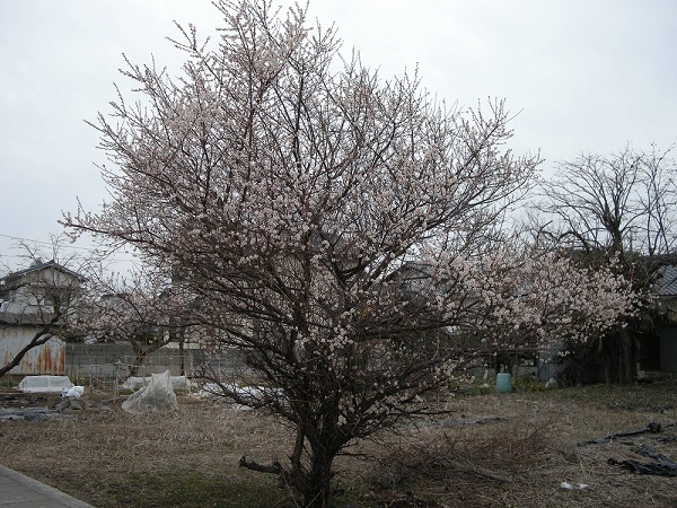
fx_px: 724
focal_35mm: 37
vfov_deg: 38.7
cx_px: 338
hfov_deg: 50.1
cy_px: 254
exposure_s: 1/49.1
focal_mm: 7.9
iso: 89
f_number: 2.8
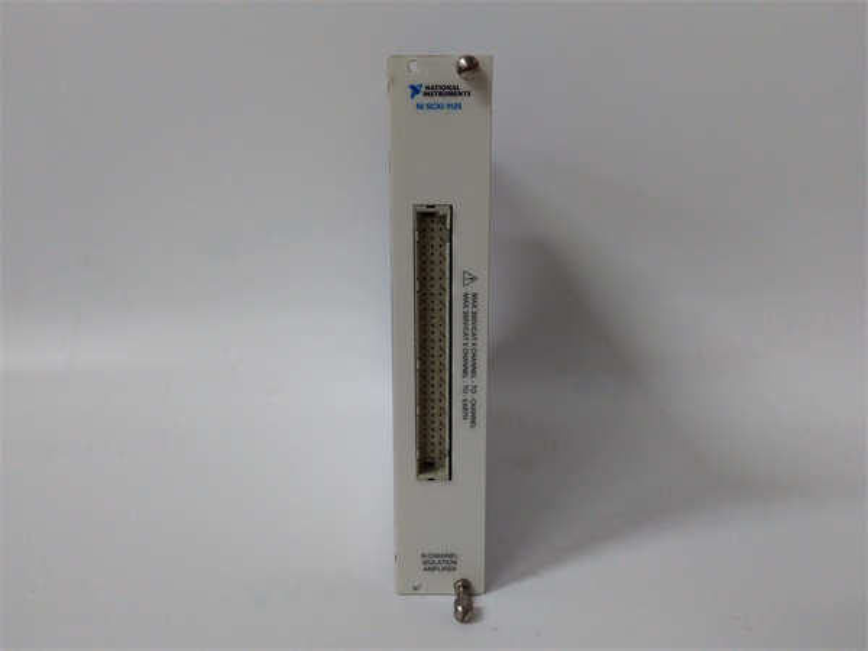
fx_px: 677
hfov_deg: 65.3
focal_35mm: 27
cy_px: 326
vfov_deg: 51.4
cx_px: 434
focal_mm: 3.79
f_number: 2
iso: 231
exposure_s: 1/33
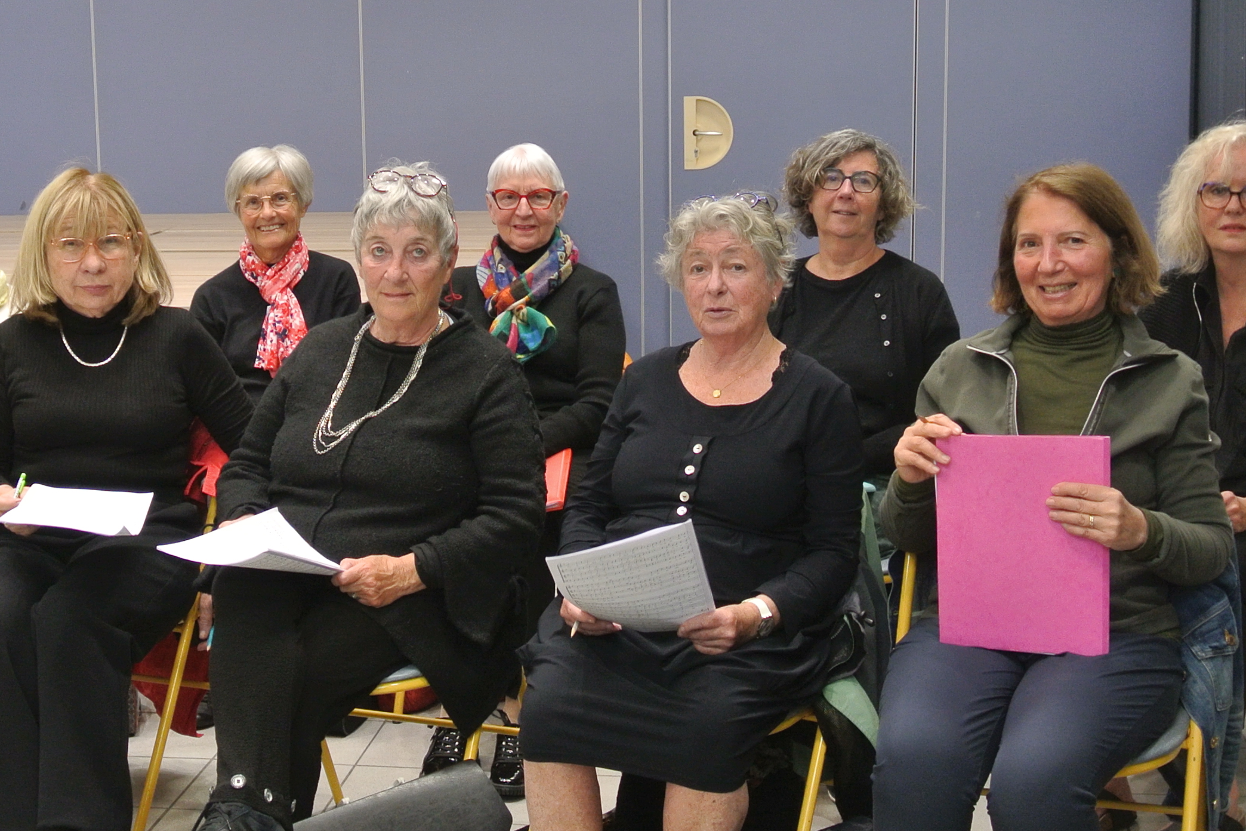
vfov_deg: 20.9
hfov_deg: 30.8
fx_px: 2250
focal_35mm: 65
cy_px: 473
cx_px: 461
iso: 400
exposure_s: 1/30
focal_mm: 13.1
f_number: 4
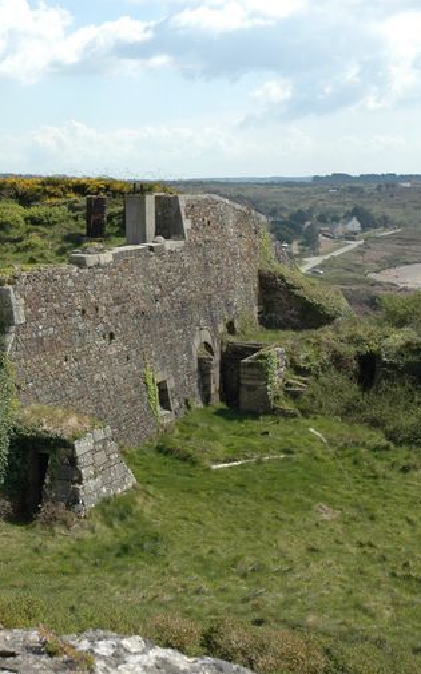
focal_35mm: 63
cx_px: 11
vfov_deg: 32.6
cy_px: 340
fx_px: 1152
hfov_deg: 20.1
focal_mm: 27
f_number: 9
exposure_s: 1/320
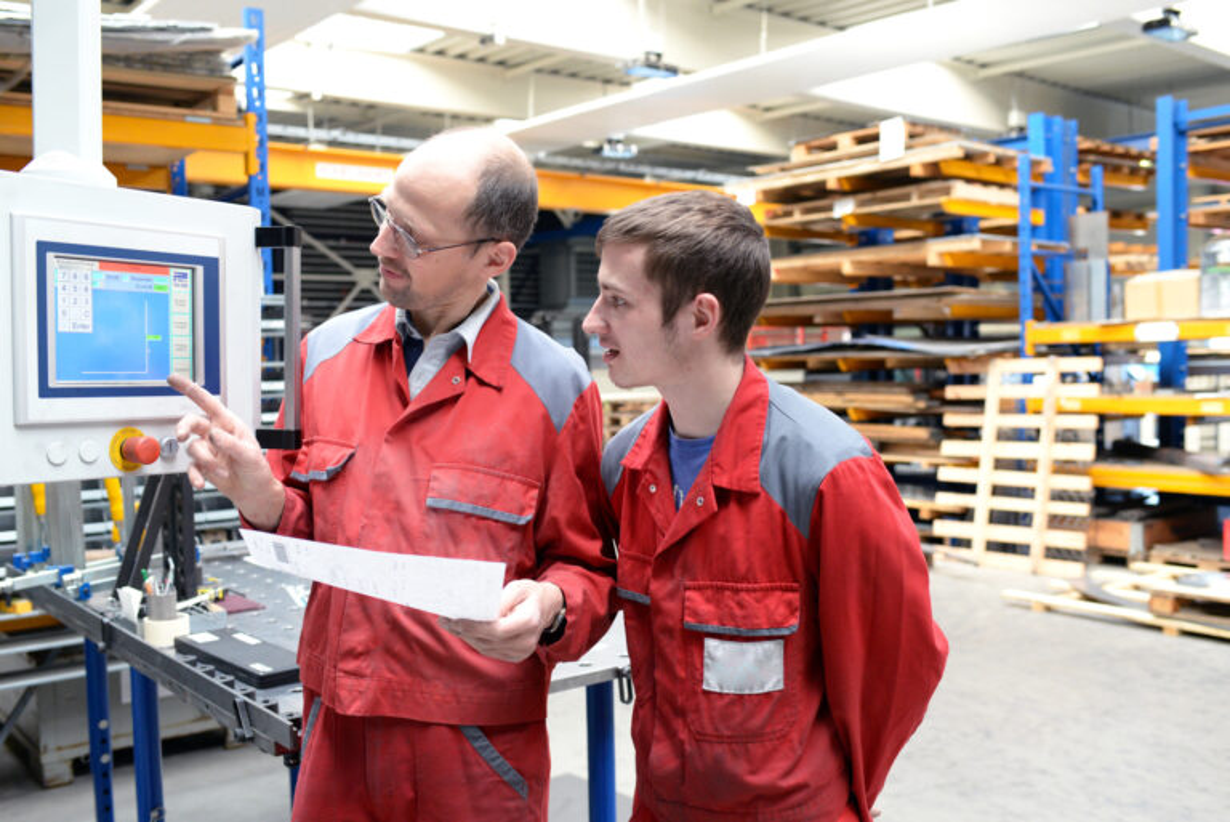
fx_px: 1196
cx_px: 615
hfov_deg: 54.4
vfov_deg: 37.9
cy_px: 411
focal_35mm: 35
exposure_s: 1/160
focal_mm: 35
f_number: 3.5
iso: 1600
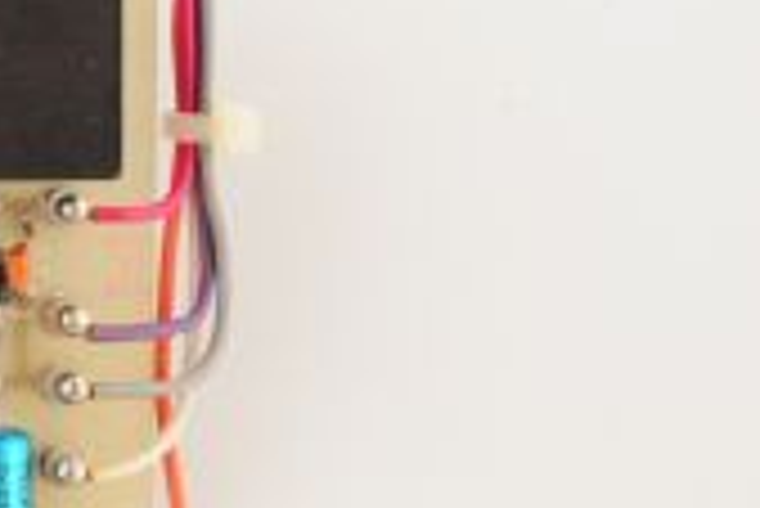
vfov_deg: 7.8
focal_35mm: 177
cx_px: -567
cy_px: 151
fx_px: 3740
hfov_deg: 10.9
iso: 1600
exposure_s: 1/125
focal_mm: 50
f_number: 11
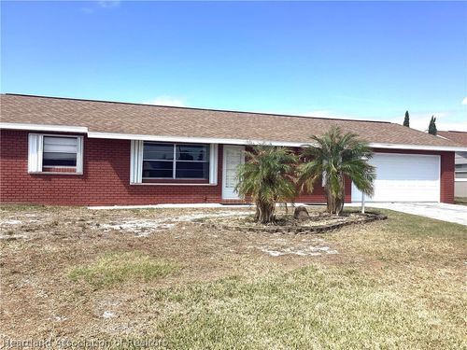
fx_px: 418
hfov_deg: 58.4
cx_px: 234
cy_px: 175
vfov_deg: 45.4
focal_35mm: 31
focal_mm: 3.3
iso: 25
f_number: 2.4
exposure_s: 1/1314
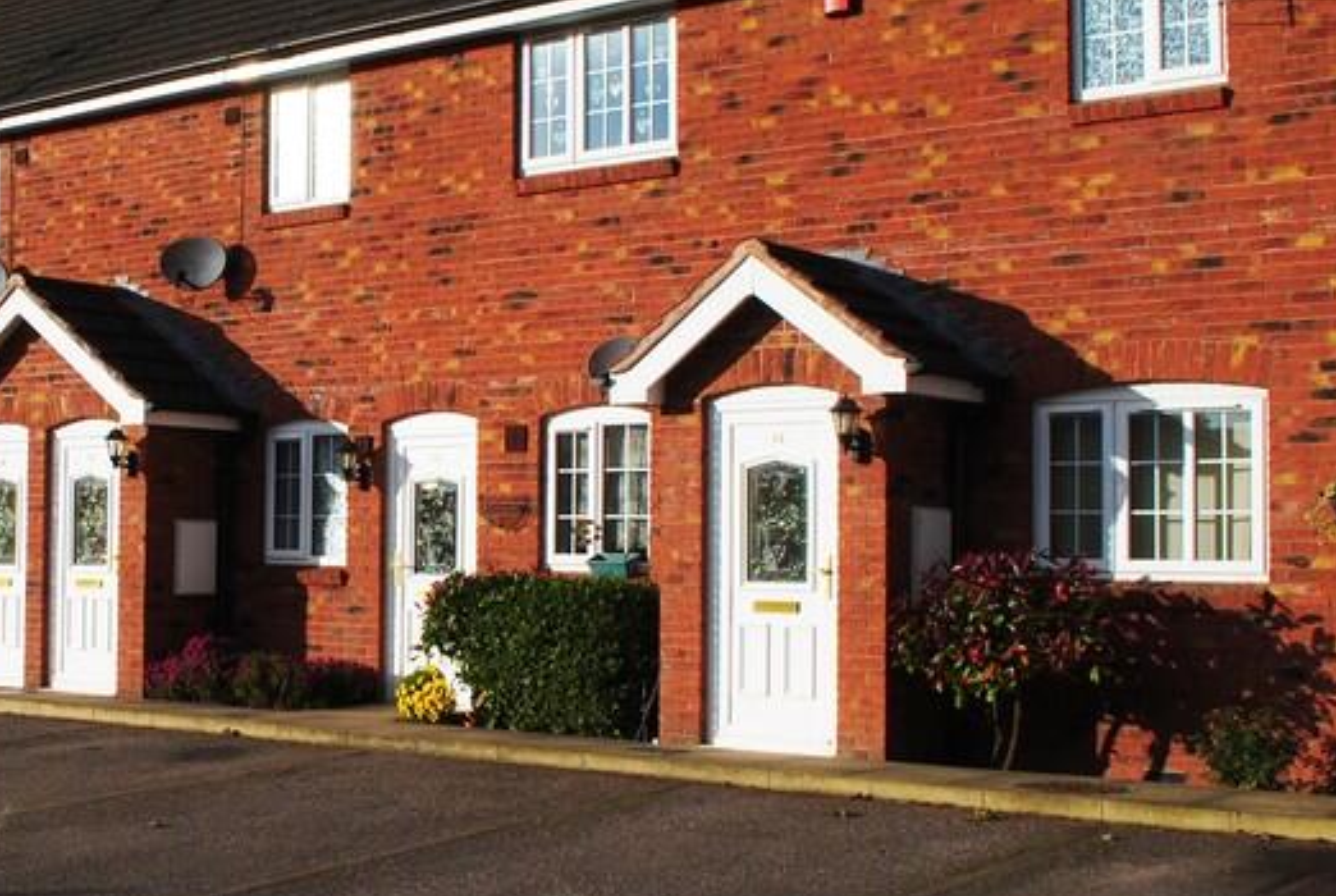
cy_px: 462
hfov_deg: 36.1
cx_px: 251
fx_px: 1970
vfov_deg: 25.6
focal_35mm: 53
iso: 100
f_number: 10
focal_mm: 18
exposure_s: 1/250
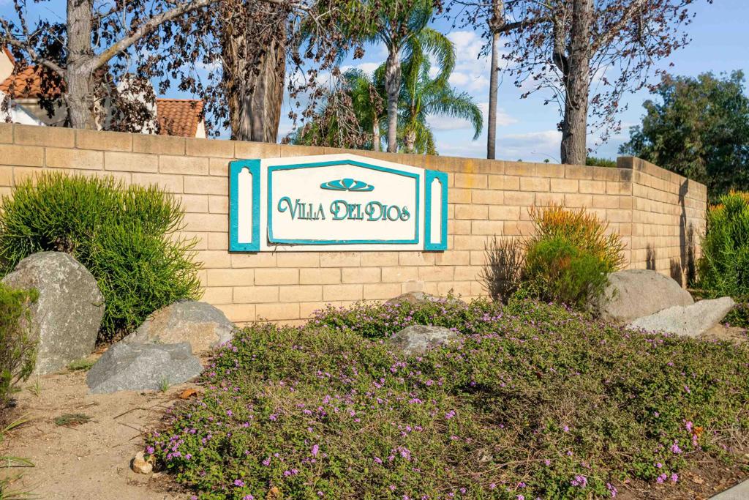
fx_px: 728
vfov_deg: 37.9
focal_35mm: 35
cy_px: 250
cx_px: 374
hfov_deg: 54.4
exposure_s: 1/1000
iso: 320
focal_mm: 35
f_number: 9.5
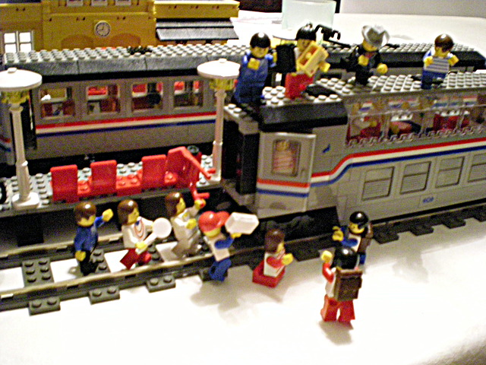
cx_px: 243
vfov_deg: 37.7
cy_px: 182
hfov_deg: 49.0
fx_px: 534
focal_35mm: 38
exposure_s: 1/18.1
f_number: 3.1
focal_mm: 6.3
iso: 800
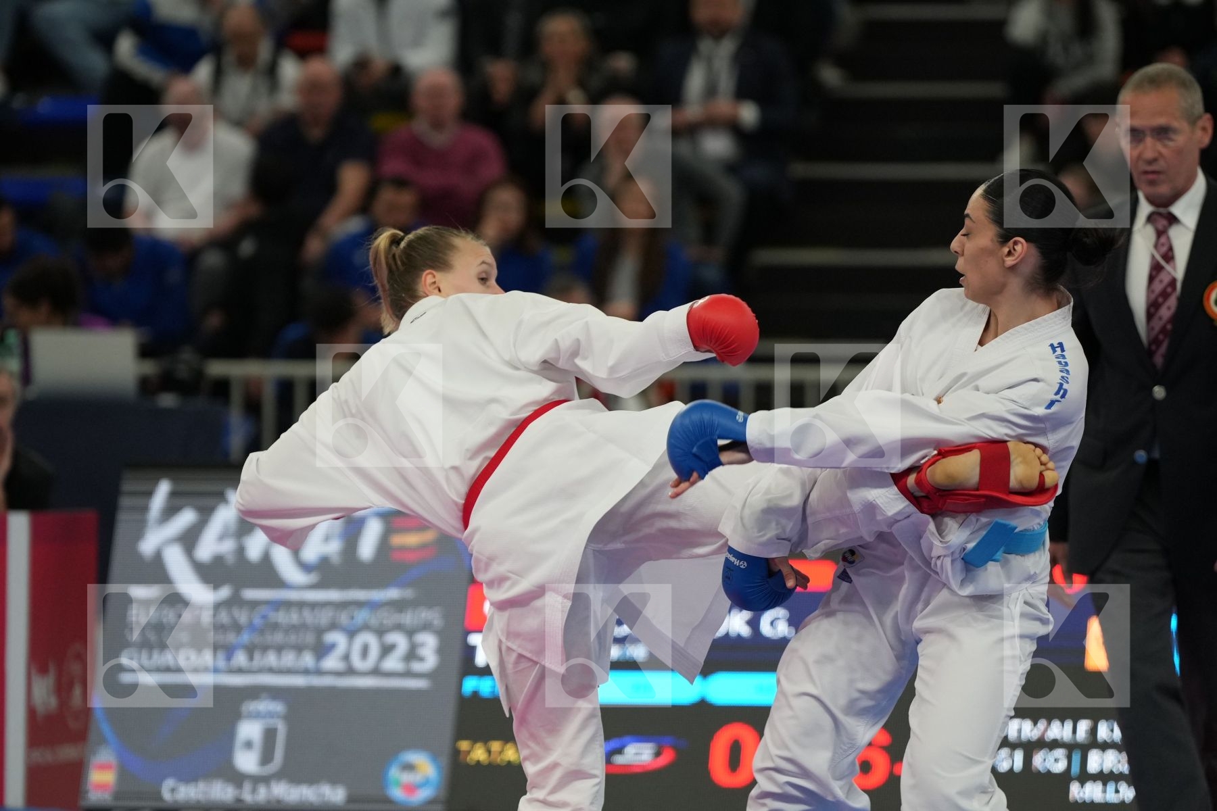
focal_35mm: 237
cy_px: 406
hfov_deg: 8.7
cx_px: 608
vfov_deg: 5.8
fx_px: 8011
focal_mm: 158
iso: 1600
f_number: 2.8
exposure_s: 1/1000
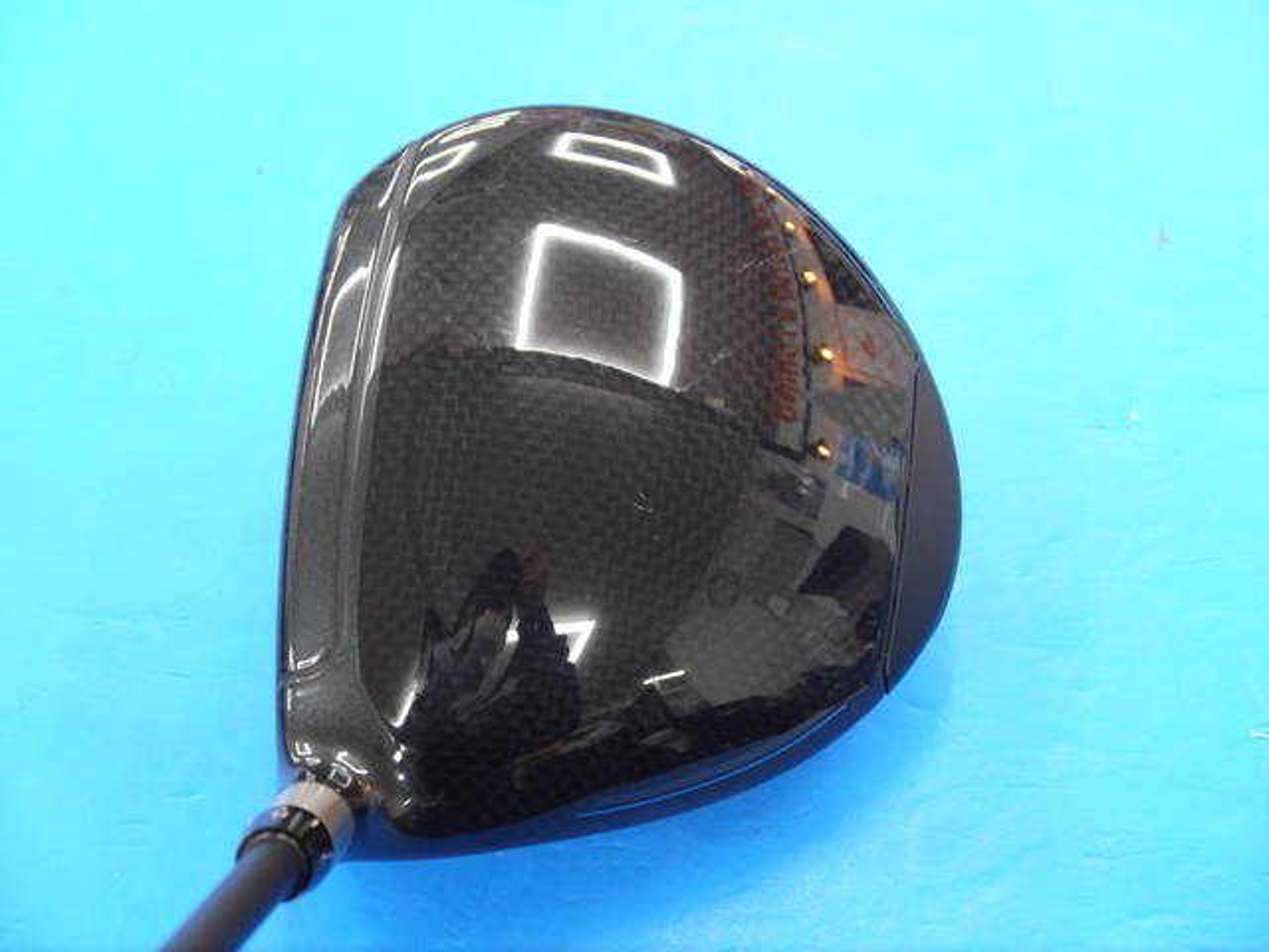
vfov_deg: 17.6
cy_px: 476
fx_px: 3079
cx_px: 634
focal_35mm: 84
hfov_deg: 23.3
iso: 800
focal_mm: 42
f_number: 5.6
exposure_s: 1/50
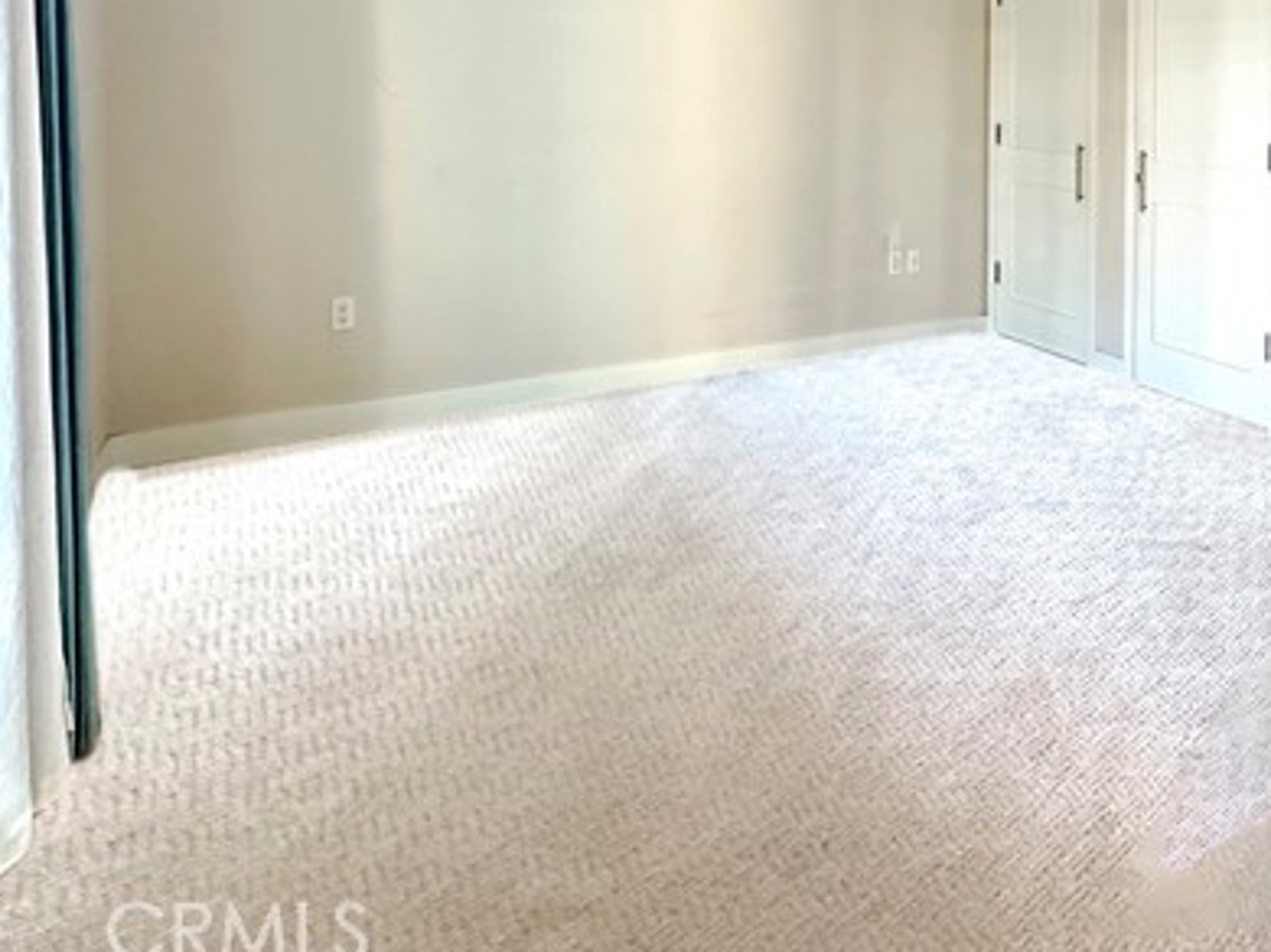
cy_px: 196
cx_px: 841
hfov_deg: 71.9
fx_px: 844
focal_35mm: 23
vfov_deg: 54.9
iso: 640
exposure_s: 1/60
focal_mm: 2.22
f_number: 2.2
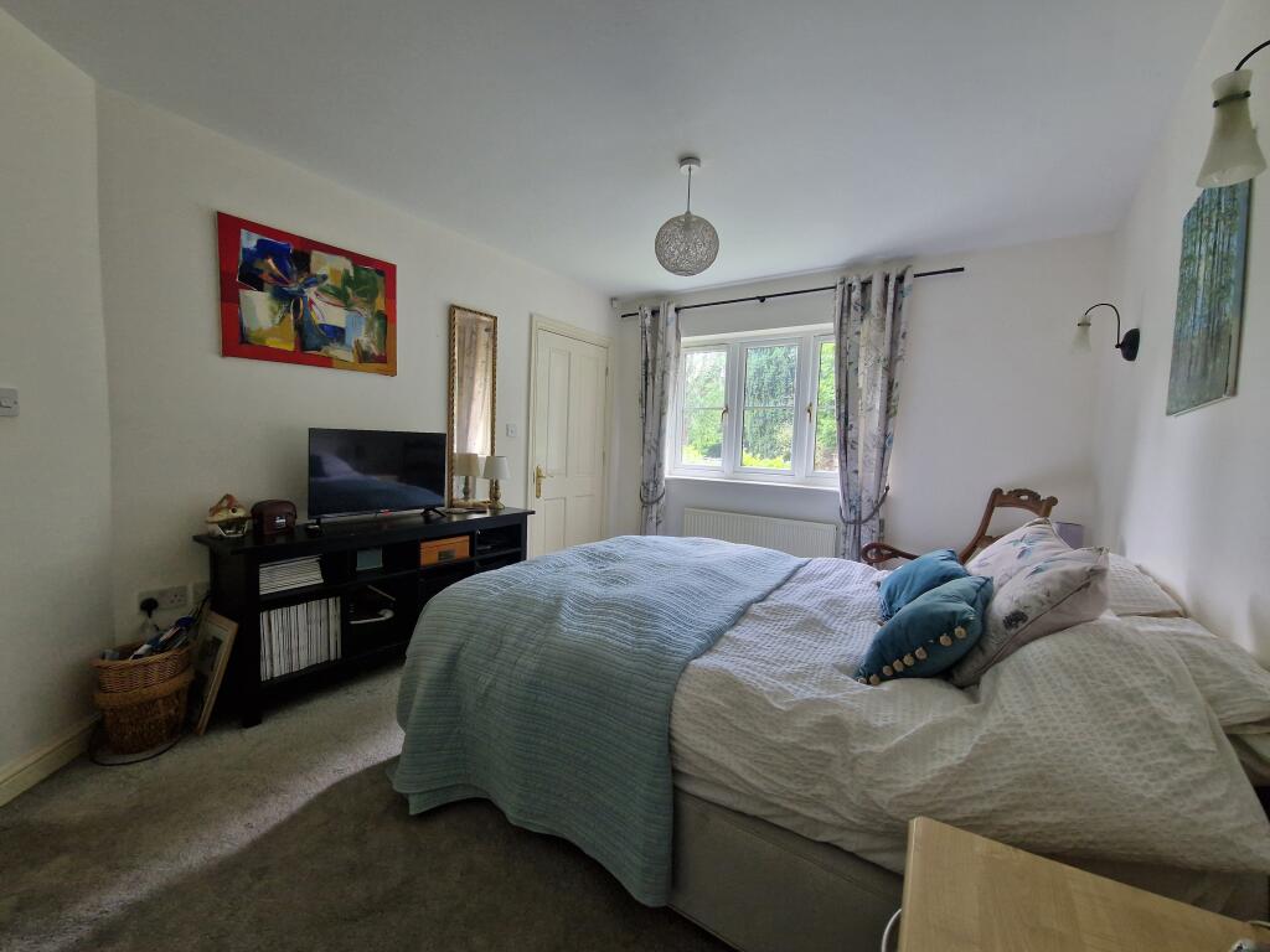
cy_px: 476
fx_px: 477
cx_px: 635
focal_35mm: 13
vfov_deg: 89.9
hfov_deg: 106.2
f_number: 2.2
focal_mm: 2.2
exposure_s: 1/50
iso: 320
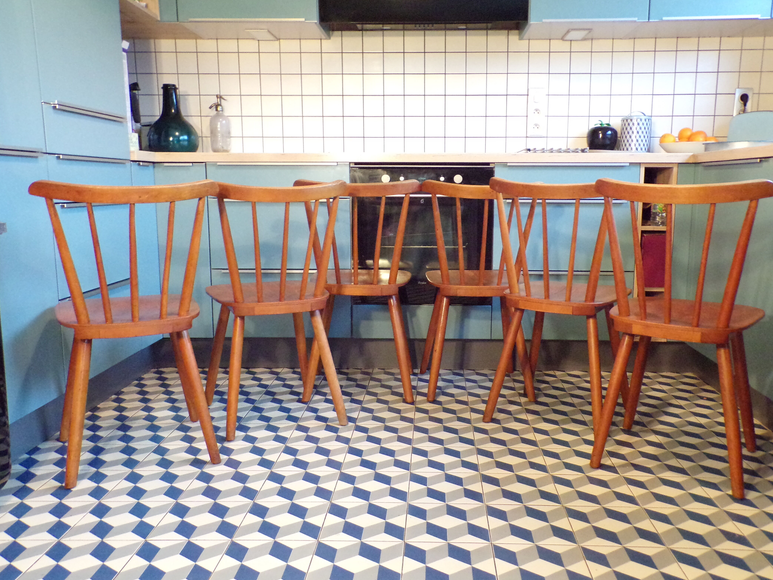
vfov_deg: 45.4
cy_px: 282
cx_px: 422
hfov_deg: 58.3
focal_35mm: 31
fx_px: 692
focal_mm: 5
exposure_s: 1/17
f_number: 3.1
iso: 714
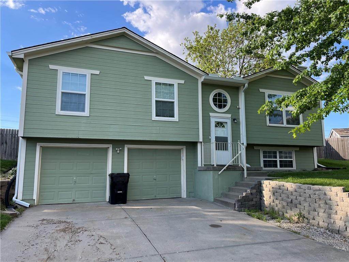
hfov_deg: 67.3
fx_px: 262
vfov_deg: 53.1
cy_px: 131
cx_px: 174
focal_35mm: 26
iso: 50
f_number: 1.6
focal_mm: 5.1
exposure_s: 1/684
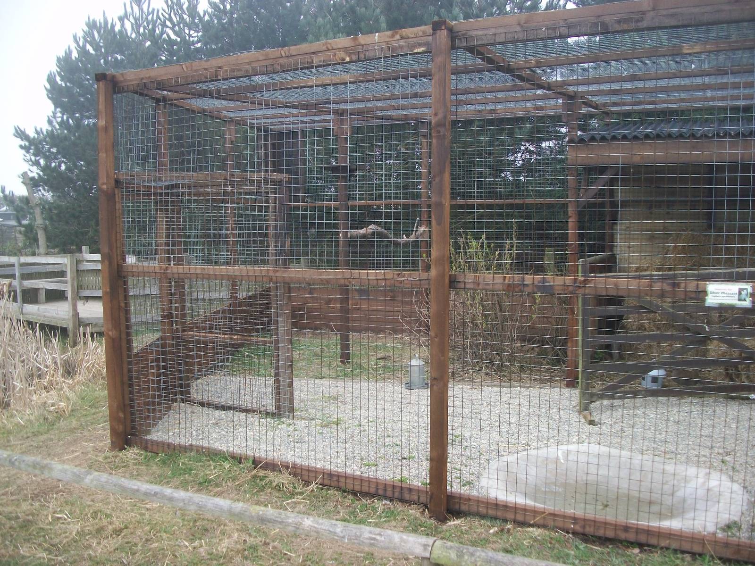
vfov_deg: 44.2
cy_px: 283
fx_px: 698
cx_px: 378
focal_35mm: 32
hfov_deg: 56.8
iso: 80
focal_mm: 5.7
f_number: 2.9
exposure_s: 1/125
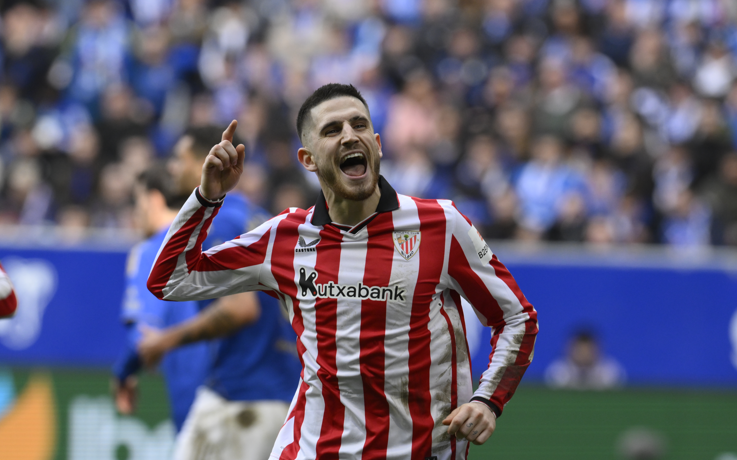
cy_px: 319
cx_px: 337
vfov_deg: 2.5
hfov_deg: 3.9
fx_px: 10706
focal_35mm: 533
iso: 2000
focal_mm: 400
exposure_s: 1/2500
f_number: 5
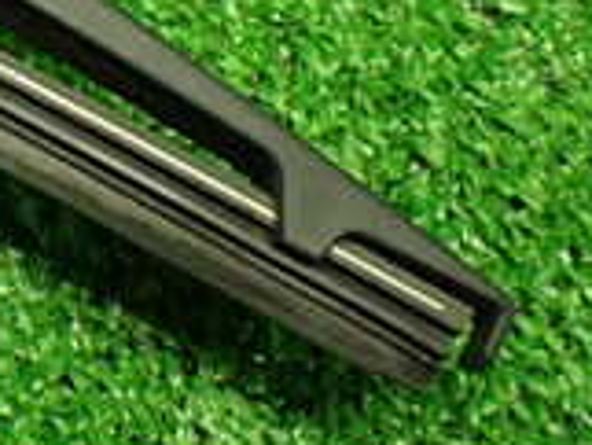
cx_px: -471
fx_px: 1917
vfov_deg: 12.8
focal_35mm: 112
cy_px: -151
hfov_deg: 15.2
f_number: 2.3
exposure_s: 1/125
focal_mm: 5.4
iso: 800
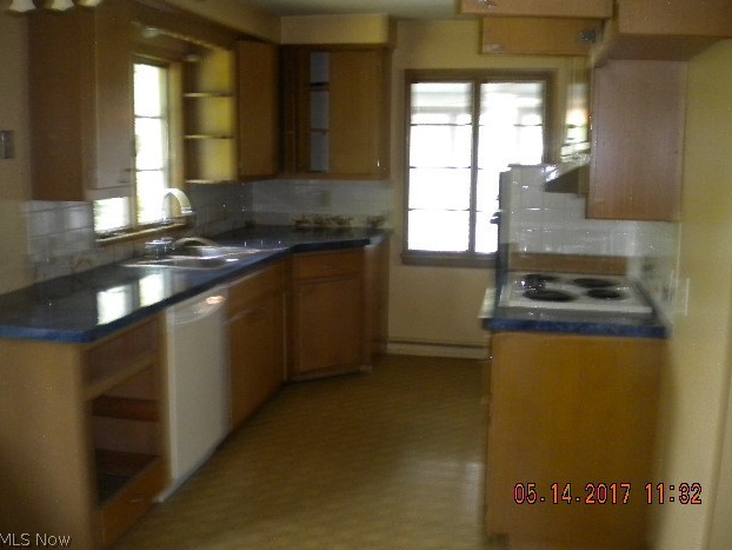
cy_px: 270
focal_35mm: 36
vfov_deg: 39.7
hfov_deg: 51.3
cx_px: 371
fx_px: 762
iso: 400
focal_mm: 6.3
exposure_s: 1/30
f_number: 3.1
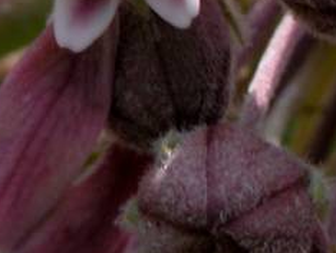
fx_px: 14856
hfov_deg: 1.3
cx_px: 574
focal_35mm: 1529
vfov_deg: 1.0
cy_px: 129
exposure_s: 1/292
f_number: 7.4
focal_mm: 71.2
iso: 100
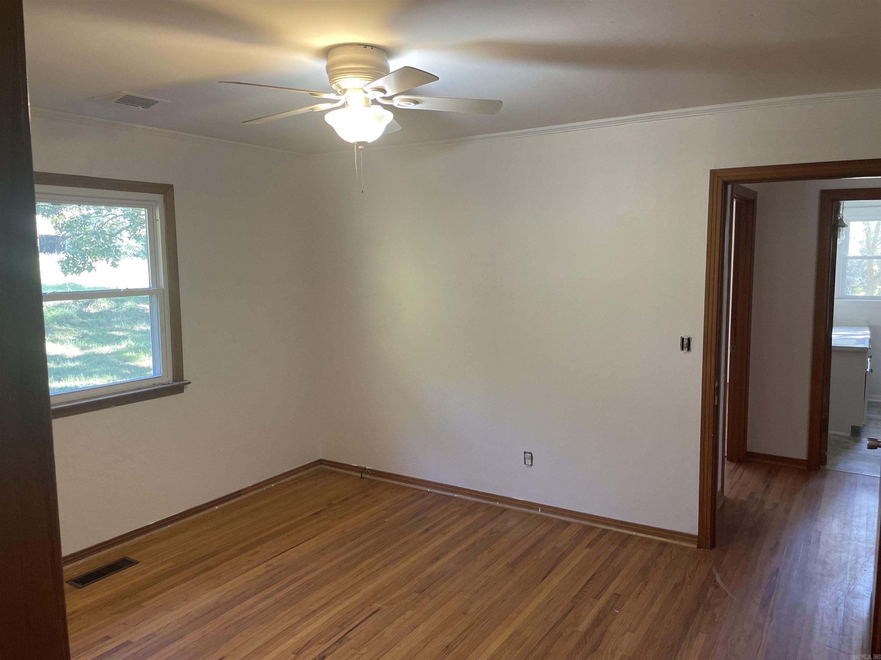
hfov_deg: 67.3
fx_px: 662
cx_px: 440
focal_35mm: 26
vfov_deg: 53.1
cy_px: 330
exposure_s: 1/60
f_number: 1.6
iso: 125
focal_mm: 4.2
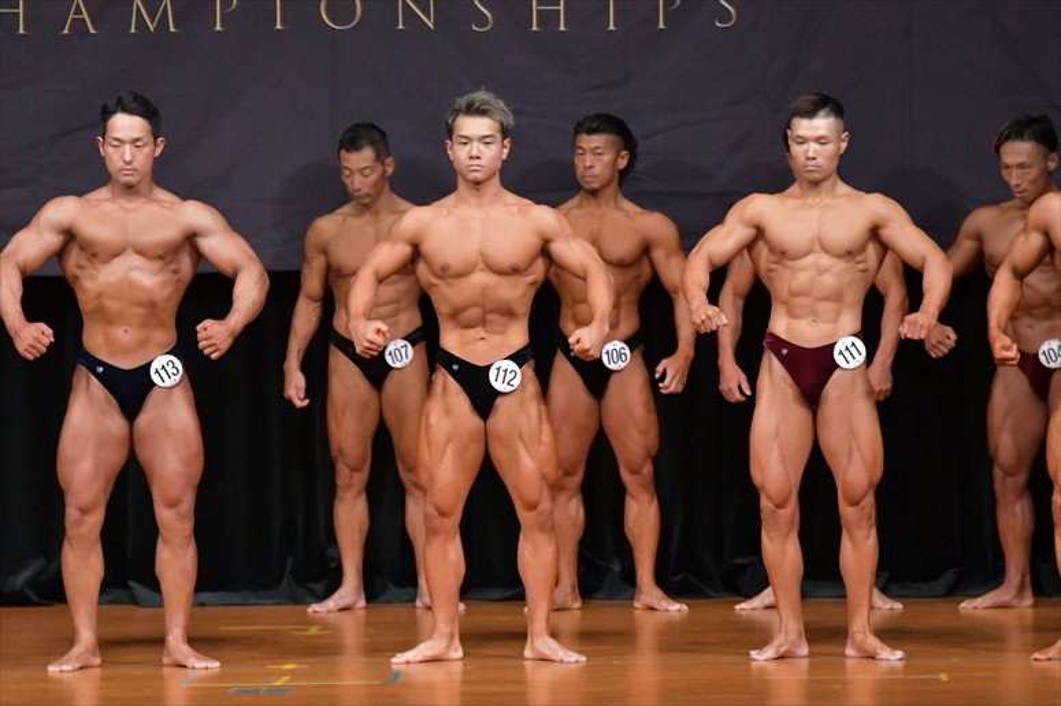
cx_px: 530
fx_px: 7954
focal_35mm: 270
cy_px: 353
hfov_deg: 7.6
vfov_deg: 5.1
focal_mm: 180
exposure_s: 1/400
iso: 5000
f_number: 5.6
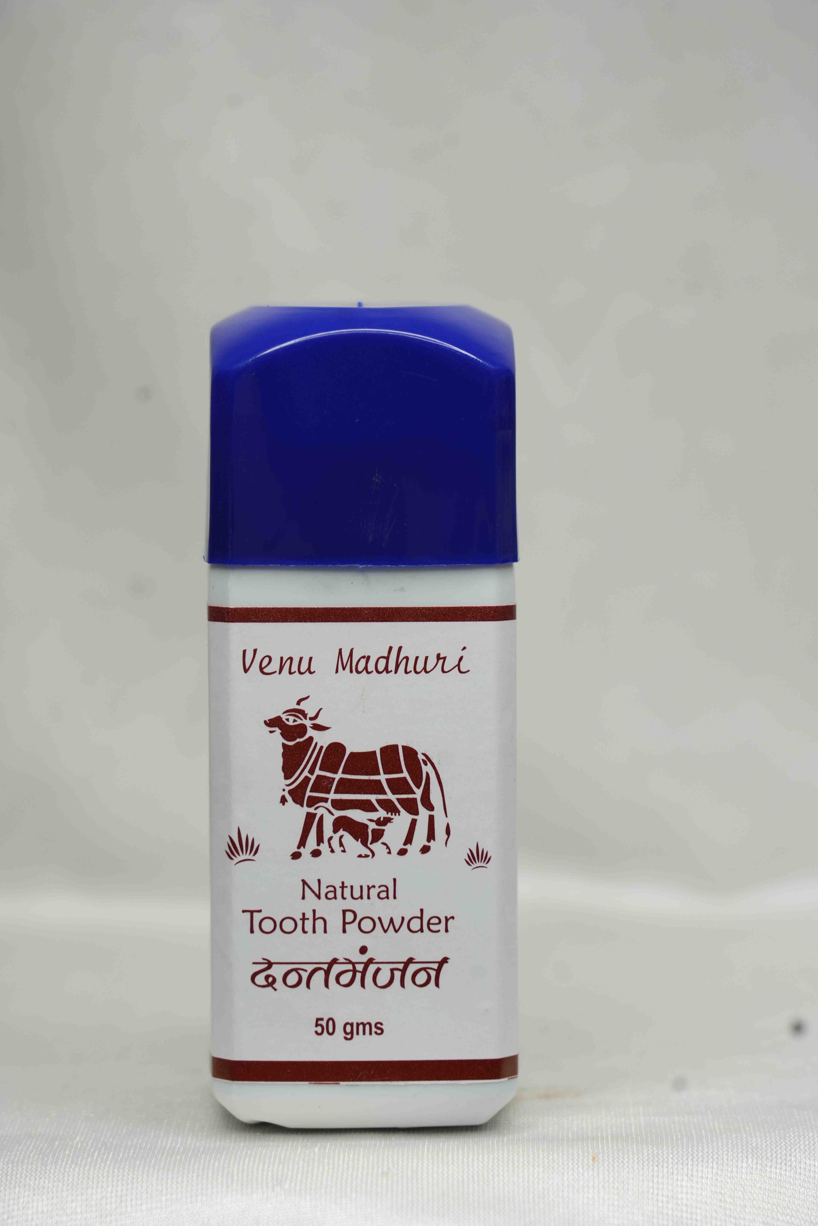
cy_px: 611
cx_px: 410
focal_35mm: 106
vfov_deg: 19.3
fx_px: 3613
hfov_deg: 12.9
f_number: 6.3
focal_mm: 105
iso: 250
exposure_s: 1/60
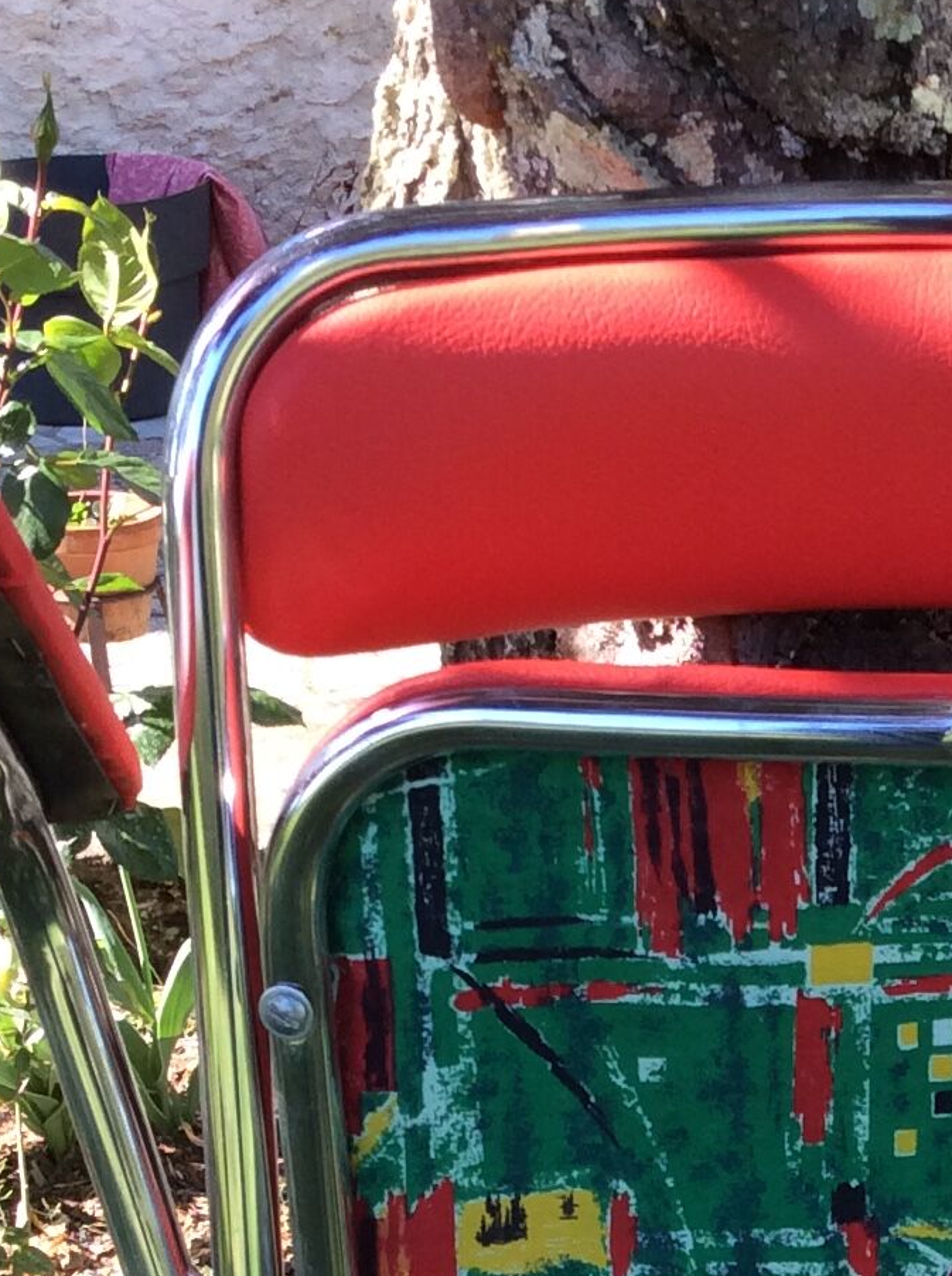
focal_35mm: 92
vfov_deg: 20.4
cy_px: 1408
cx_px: 990
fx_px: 3385
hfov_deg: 15.7
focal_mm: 3.3
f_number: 2.4
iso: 32
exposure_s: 1/237
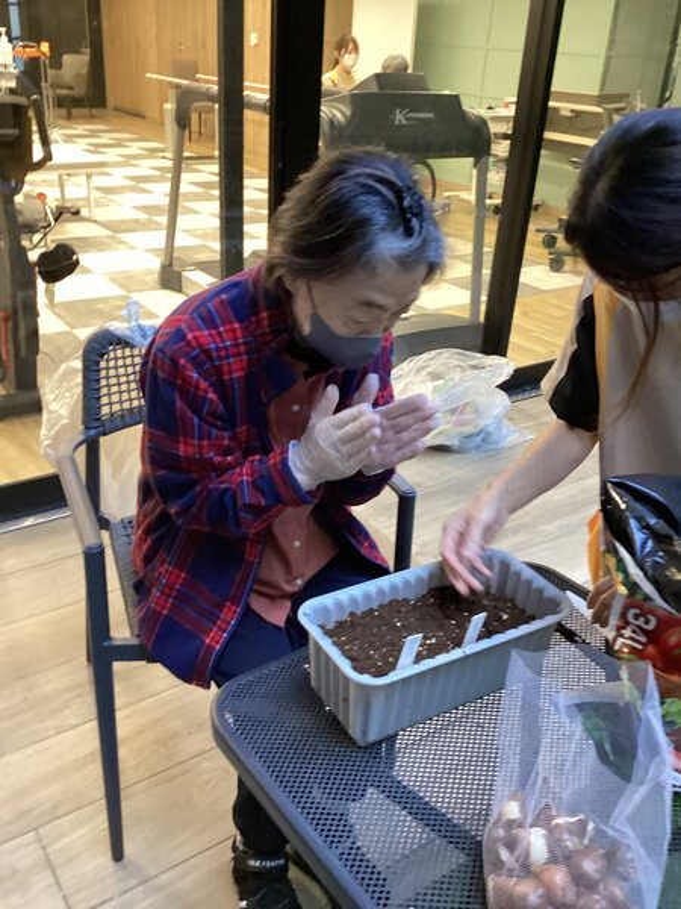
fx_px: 813
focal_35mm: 31
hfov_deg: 45.4
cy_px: 454
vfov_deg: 58.4
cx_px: 340
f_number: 2.4
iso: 320
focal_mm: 3.3
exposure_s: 1/60
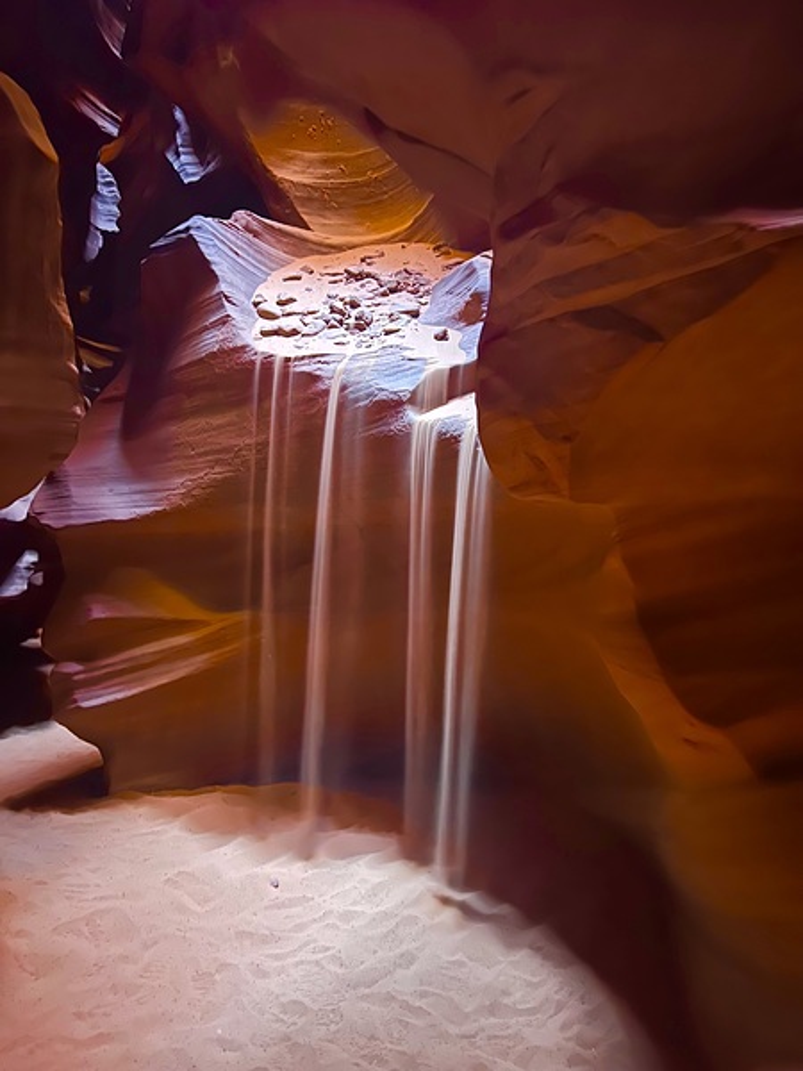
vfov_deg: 67.3
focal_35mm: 26
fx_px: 804
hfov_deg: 53.1
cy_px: 536
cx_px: 402
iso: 1000
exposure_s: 1/16
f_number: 1.5
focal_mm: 5.7
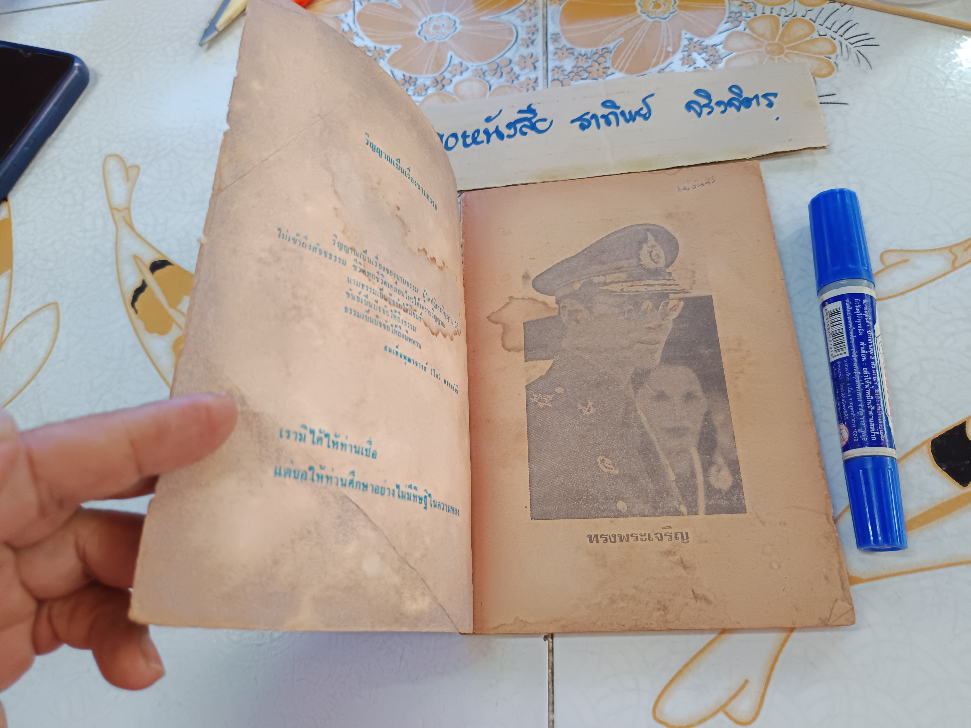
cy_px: 364
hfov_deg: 71.6
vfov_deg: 56.8
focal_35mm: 24
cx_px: 486
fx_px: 673
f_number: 1.7
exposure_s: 1/50
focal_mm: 5.31
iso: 720
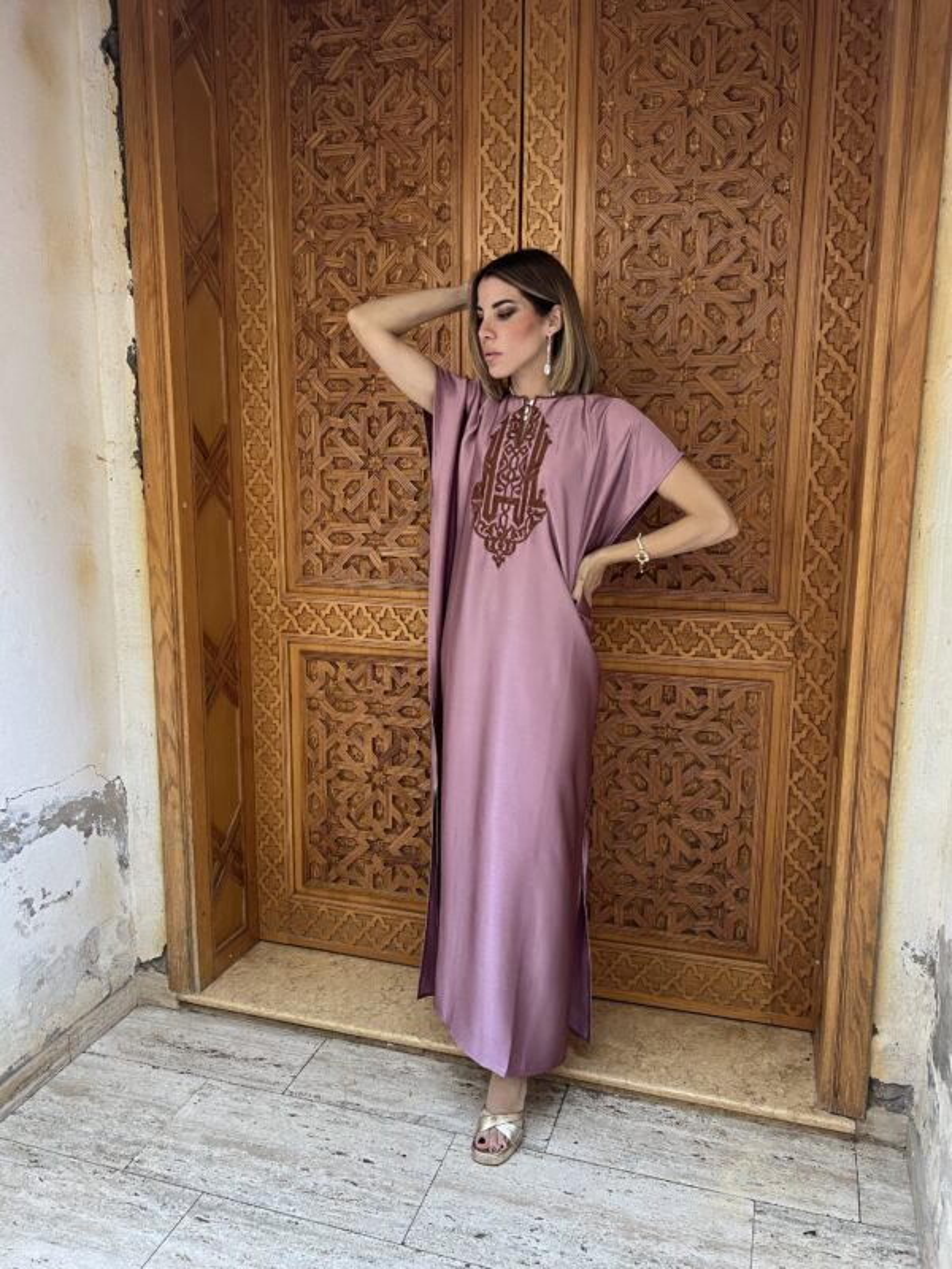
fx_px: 953
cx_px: 476
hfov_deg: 53.1
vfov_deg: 67.3
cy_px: 634
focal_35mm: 26
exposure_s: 1/60
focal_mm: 5.7
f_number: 1.5
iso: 250
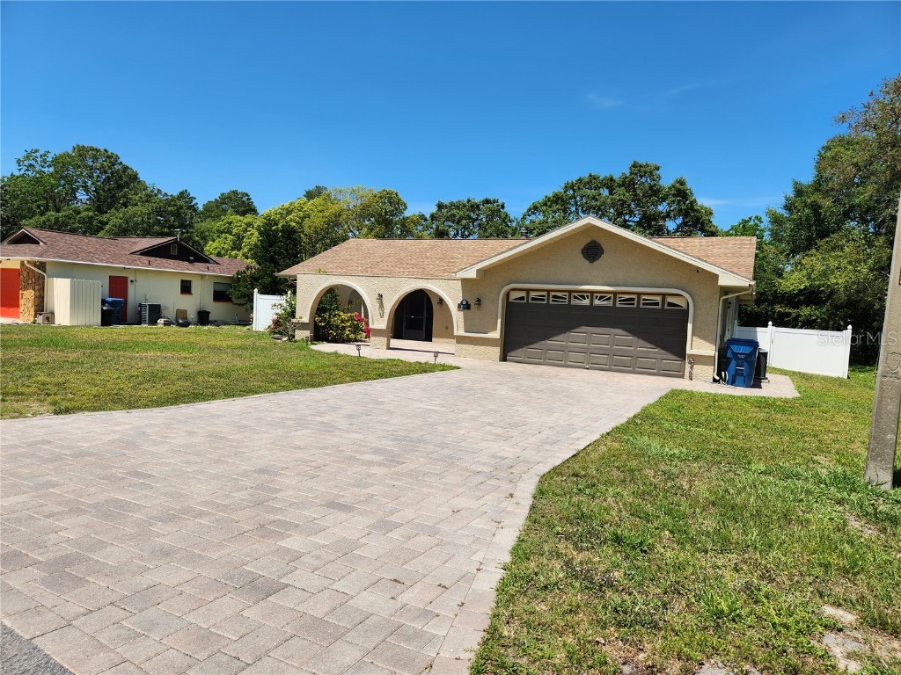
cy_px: 338
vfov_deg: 58.9
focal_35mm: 23
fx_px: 599
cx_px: 450
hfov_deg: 73.9
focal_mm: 5.4
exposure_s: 1/2071
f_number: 1.8
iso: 20
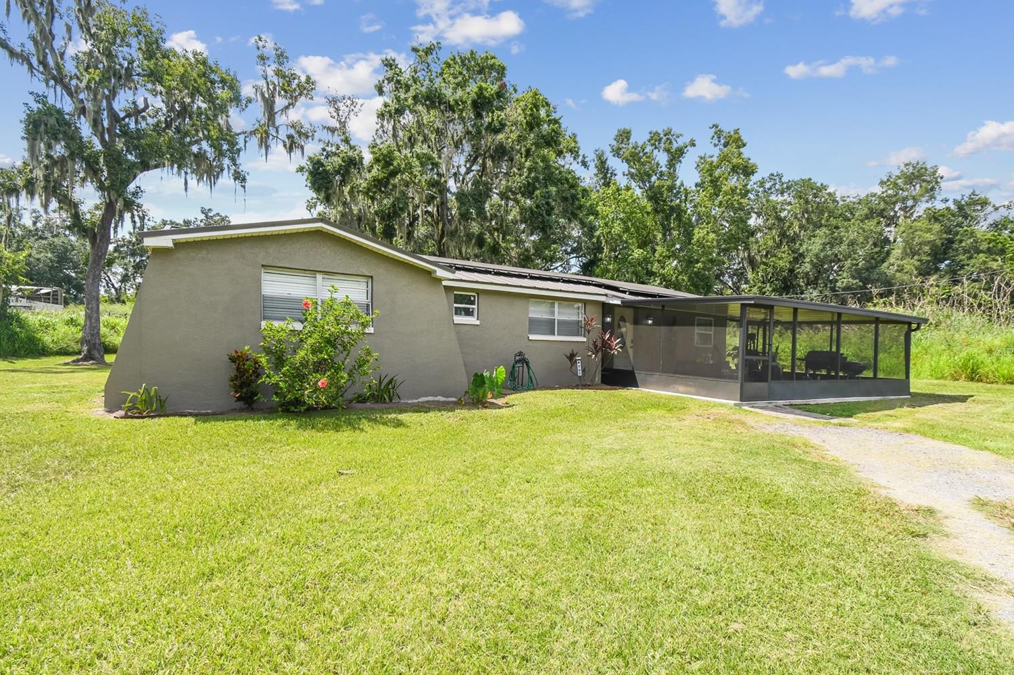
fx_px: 450
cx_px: 515
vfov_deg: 73.7
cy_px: 351
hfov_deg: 96.7
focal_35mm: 16
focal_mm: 10
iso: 100
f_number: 7.1
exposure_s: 1/80
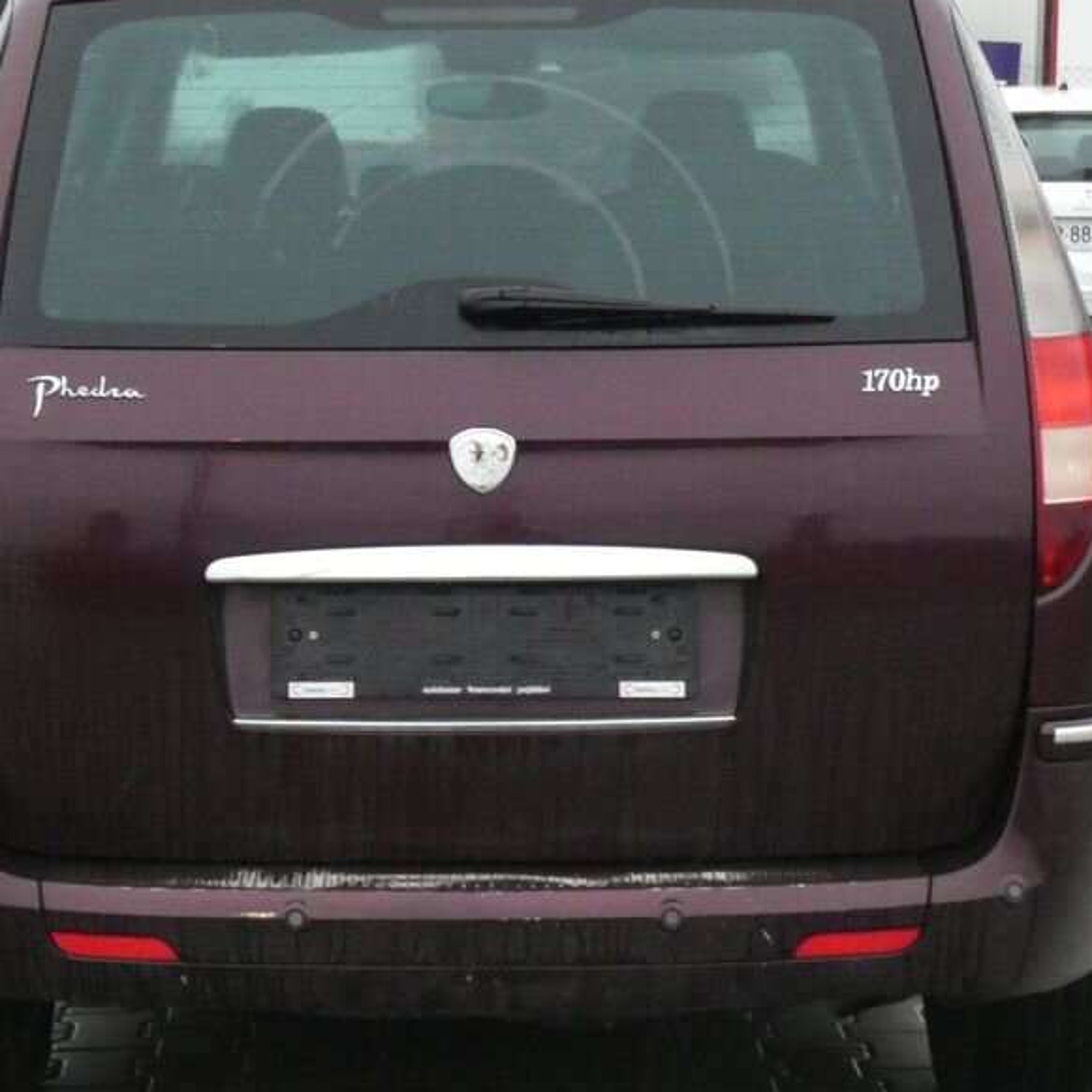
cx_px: 481
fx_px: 3391
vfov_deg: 18.3
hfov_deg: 18.3
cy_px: 526
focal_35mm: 95
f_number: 5.6
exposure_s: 1/80
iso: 800
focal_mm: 10.8
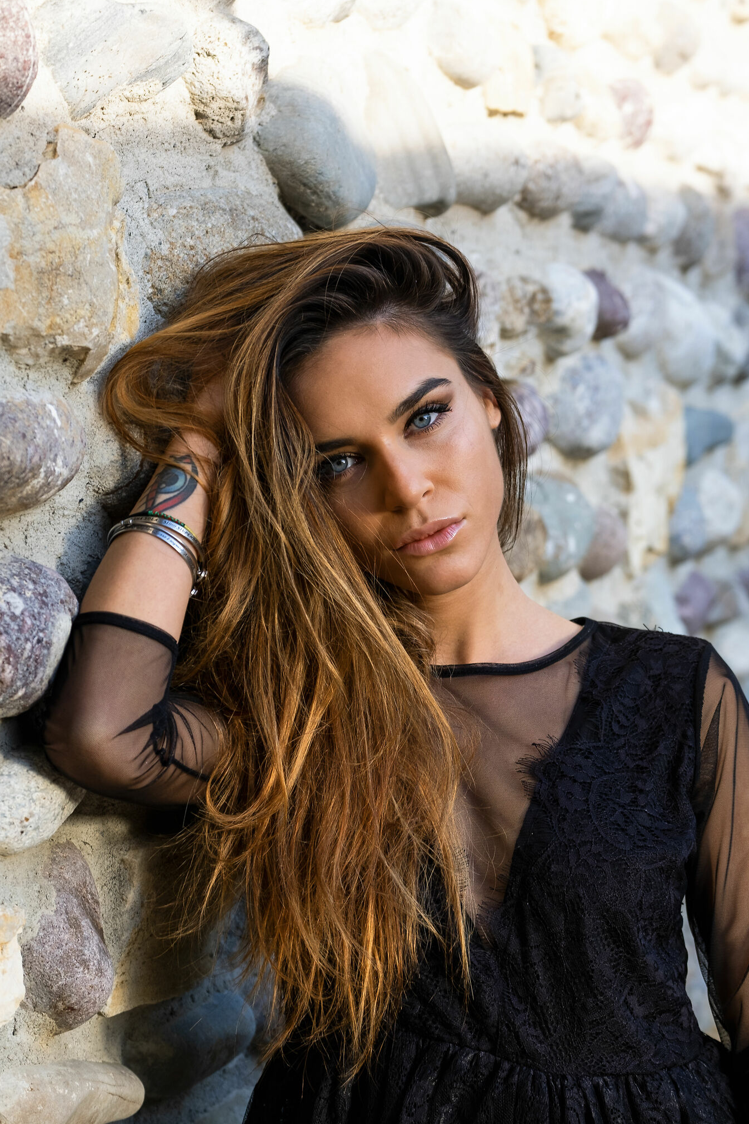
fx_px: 2777
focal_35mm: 89
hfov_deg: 15.4
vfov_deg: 22.9
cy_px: 628
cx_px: 418
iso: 80
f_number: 3.6
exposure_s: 1/200
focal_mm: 50
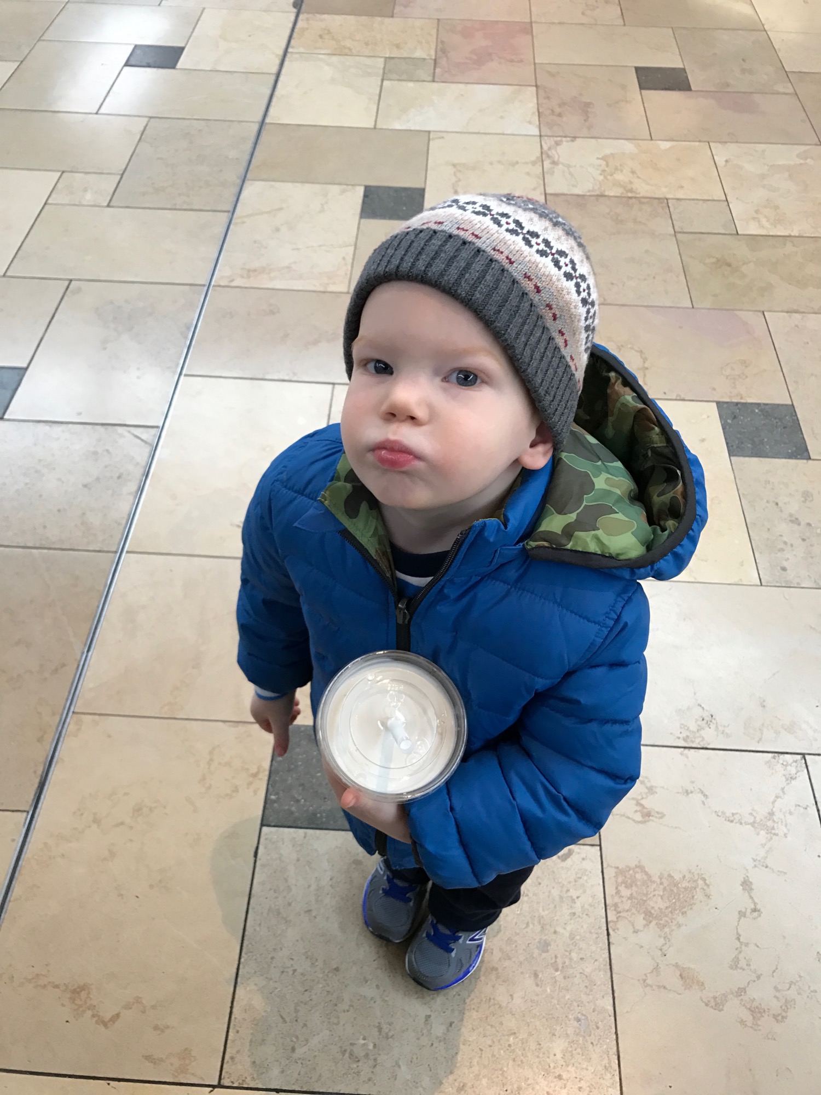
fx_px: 885
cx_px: 410
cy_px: 548
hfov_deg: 49.7
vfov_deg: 63.4
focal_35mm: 28
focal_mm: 3.99
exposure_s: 1/40
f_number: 1.8
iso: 25
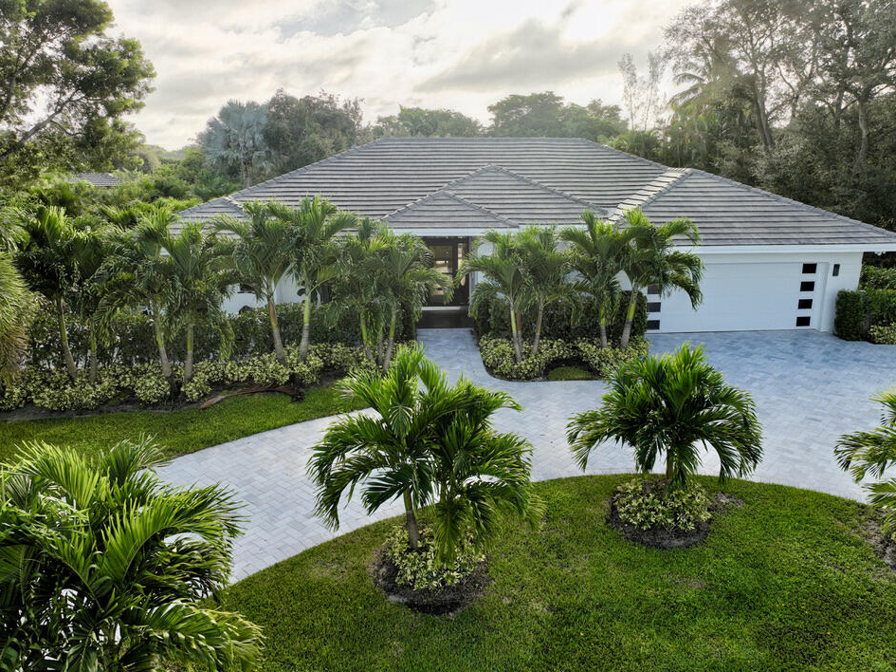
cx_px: 472
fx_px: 673
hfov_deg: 67.3
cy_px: 333
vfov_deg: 53.0
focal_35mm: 26
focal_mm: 12.29
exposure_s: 1/120
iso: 400
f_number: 2.8
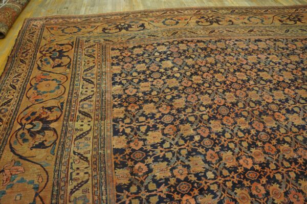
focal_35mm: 27
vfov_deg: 47.9
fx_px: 230
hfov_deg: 67.4
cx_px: 154
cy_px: 102
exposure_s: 1/60
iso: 1000
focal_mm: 18
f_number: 4
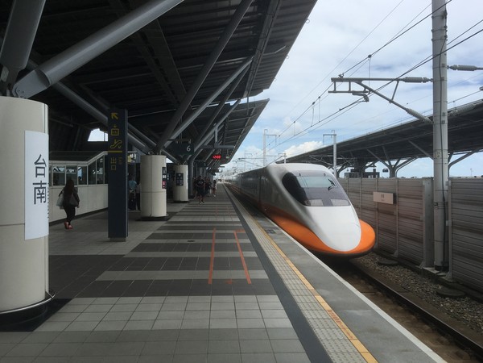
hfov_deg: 61.7
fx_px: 405
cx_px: 242
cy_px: 182
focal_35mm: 29
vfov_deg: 48.2
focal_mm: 4.15
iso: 25
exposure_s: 1/1709
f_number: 2.2
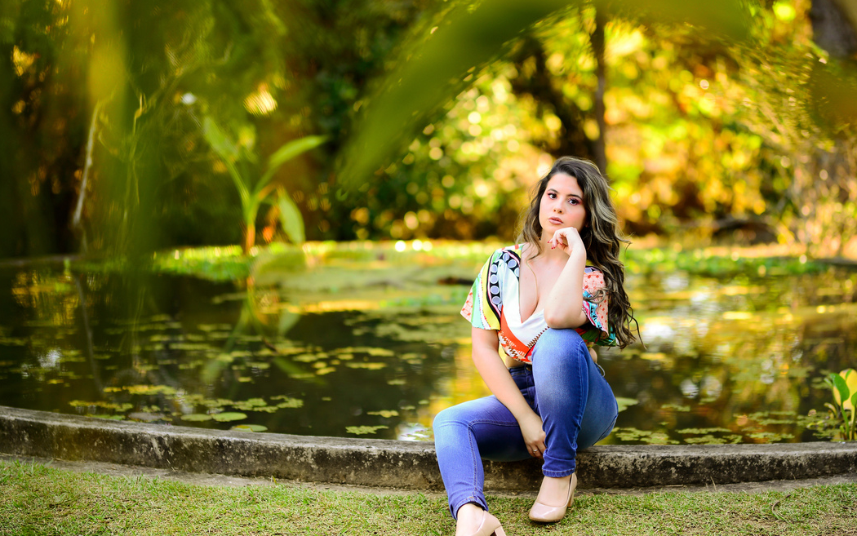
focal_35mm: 99
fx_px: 2313
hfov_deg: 21.0
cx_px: 467
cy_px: 245
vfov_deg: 13.2
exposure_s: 1/500
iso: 200
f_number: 1.4
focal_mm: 85
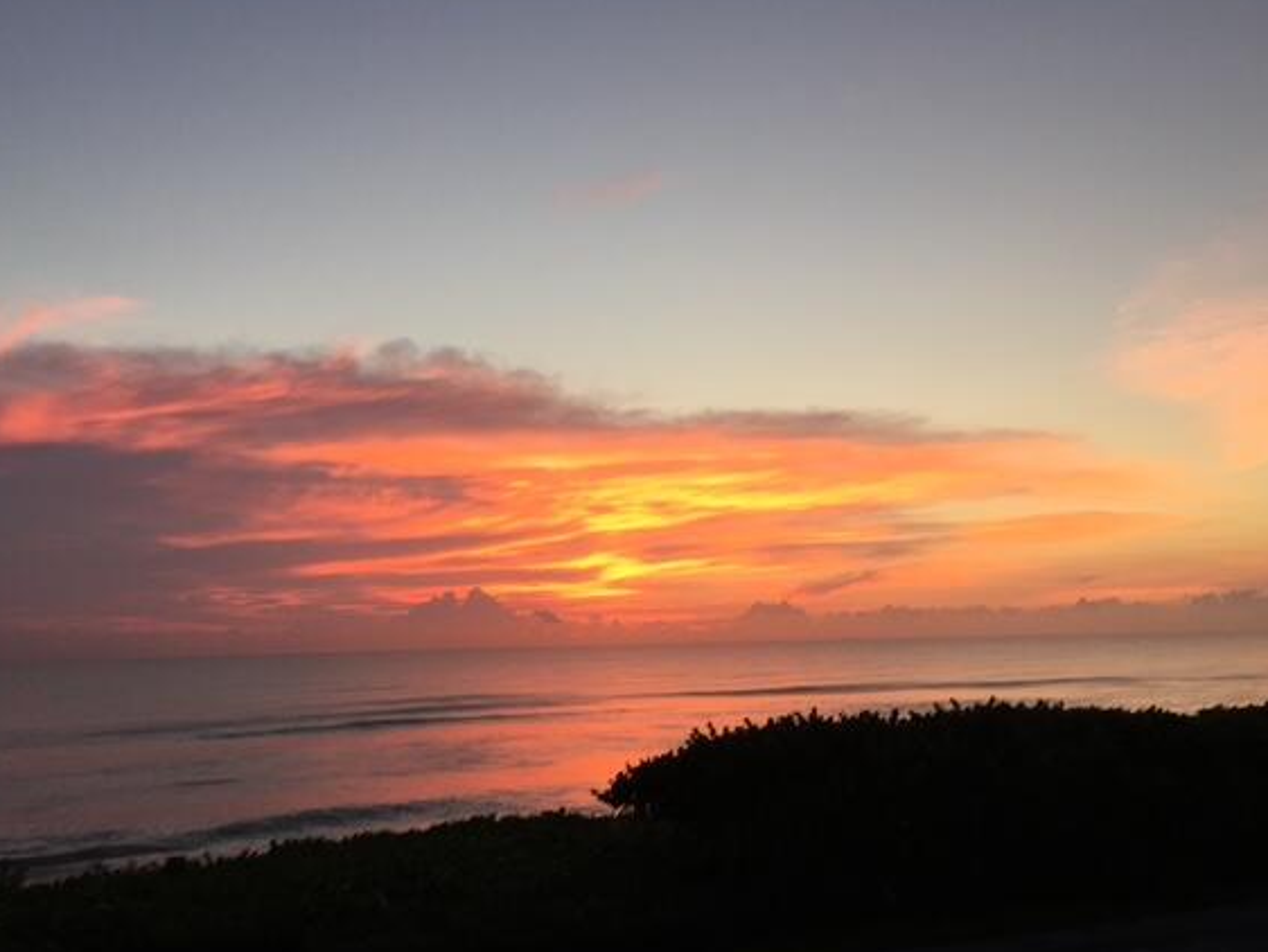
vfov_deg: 42.9
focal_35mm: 33
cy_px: 514
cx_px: 625
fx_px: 1209
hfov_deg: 55.3
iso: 40
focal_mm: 4.15
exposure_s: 1/60
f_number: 2.2
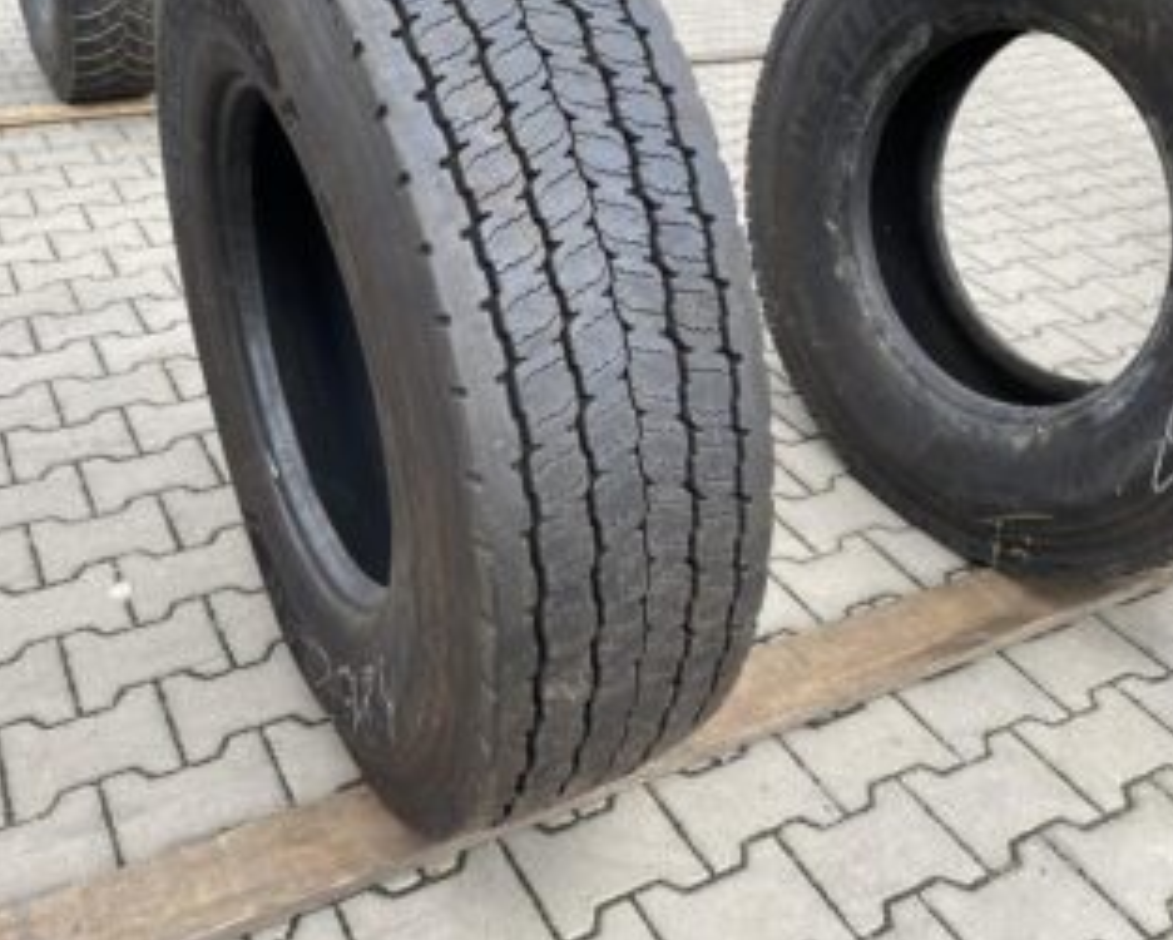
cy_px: 352
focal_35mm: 35
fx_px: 1216
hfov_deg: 51.4
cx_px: 538
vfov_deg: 41.9
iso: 32
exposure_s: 1/441
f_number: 1.8
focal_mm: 4.25
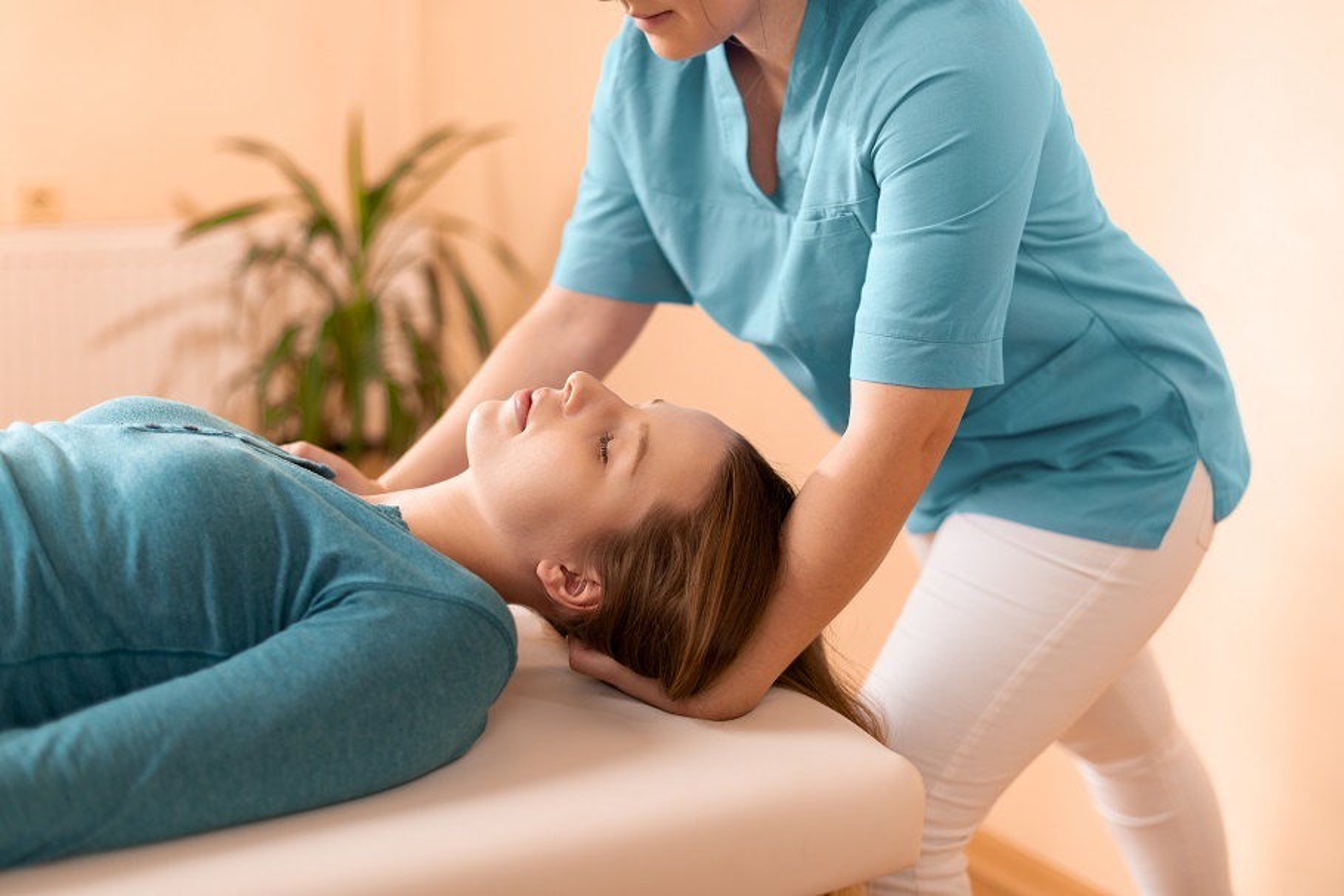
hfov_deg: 39.6
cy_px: 448
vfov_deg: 27.0
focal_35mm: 50
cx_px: 672
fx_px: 1867
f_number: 2
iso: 40
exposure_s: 1/160
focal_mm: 50
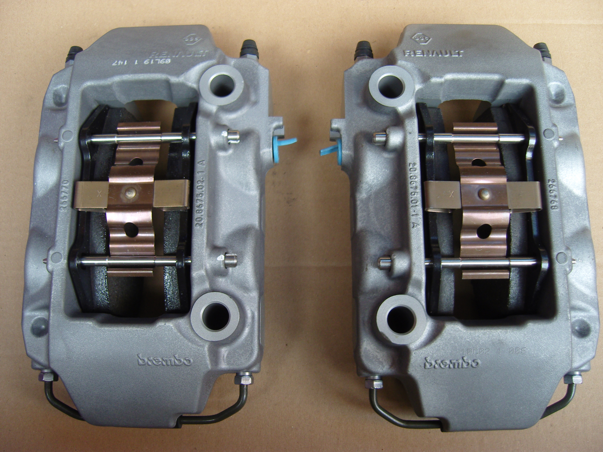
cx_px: 302
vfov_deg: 41.8
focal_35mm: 34
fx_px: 592
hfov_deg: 54.0
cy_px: 226
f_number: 2.8
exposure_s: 1/40
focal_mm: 7.3
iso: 125
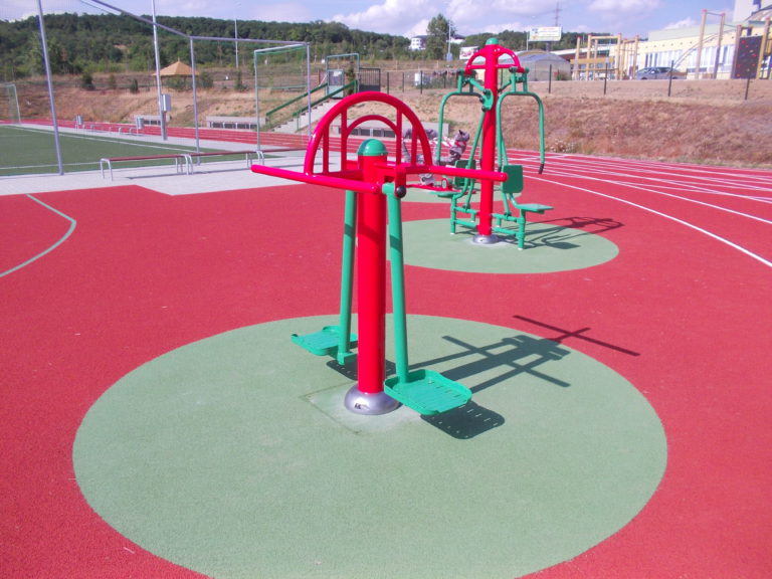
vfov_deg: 48.2
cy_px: 290
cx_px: 386
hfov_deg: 61.7
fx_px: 647
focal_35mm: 29
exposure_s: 1/640
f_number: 3.3
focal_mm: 4.1
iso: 80
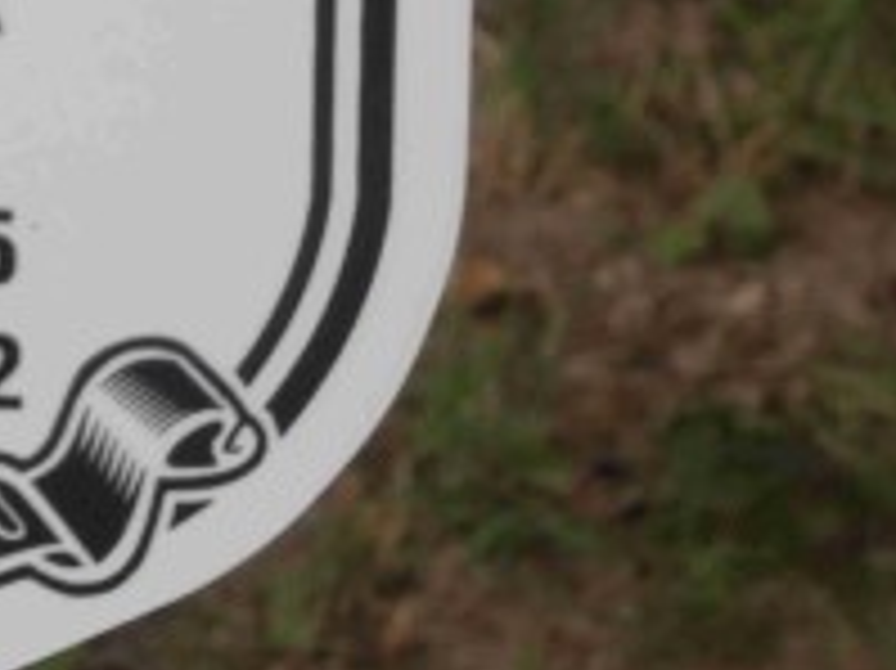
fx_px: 13840
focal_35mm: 535
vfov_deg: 2.8
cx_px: -437
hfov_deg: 3.7
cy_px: -76
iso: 80
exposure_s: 1/160
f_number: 5.9
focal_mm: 29.44
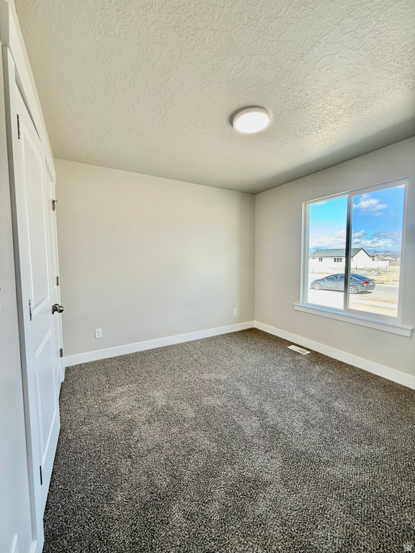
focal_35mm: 14
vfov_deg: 102.1
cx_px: 208
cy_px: 276
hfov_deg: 85.7
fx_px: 224
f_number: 2.2
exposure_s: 1/120
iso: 80
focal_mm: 2.22
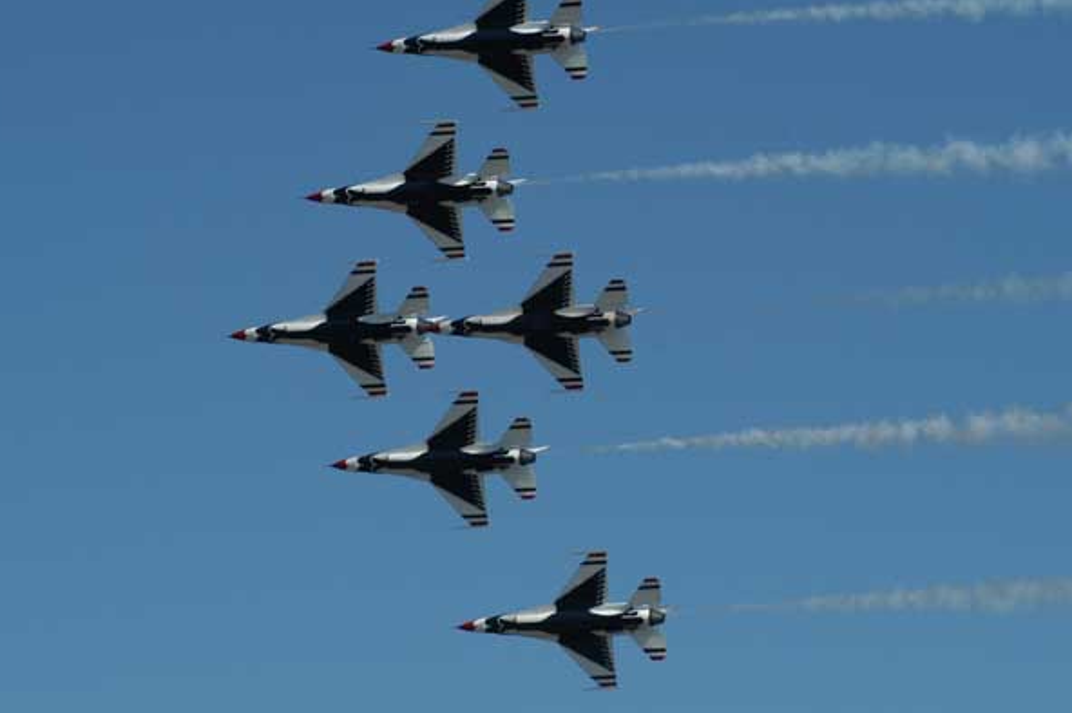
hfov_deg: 9.7
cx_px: 550
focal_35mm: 213
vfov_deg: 6.5
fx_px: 6329
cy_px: 304
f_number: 7.1
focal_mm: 105
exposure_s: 1/800
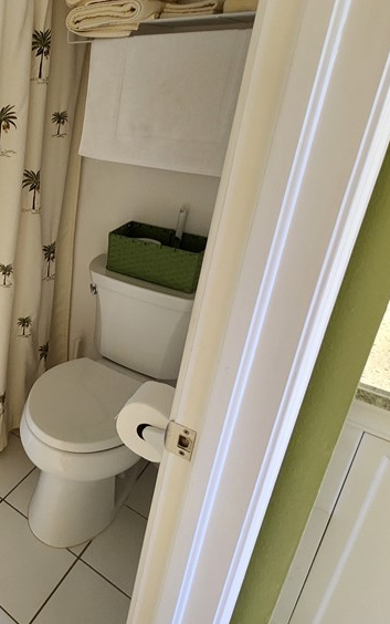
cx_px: -92
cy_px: 237
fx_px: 425
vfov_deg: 71.4
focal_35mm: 25
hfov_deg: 36.4
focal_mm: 2.2
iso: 320
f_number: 2.2
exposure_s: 1/40
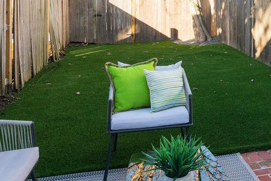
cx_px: 251
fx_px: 339
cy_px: 12
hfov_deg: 39.9
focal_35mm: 45
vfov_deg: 28.5
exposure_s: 1/500
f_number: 8
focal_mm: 16
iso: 1250
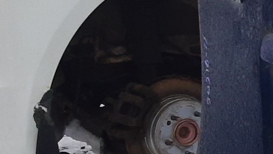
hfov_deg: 9.5
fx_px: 1331
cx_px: 778
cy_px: 142
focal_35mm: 184
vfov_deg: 6.6
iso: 40
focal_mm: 3.92
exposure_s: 1/421
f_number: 1.7
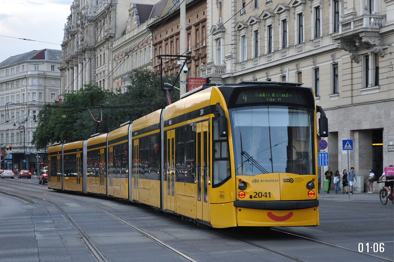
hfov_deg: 27.0
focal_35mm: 75
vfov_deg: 18.1
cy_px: 131
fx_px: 820
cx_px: 197
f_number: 5
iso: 1600
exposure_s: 1/250
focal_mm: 50
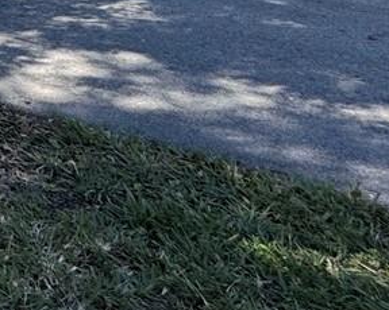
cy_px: -274
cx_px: -551
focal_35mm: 76
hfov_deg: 14.9
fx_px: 874
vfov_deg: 16.4
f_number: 2.2
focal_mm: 2.22
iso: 50
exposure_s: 1/879
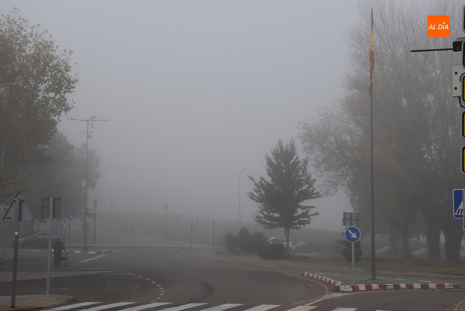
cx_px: 232
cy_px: 156
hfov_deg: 28.1
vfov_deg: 19.0
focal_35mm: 72
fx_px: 931
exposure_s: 1/320
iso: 200
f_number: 9
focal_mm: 48
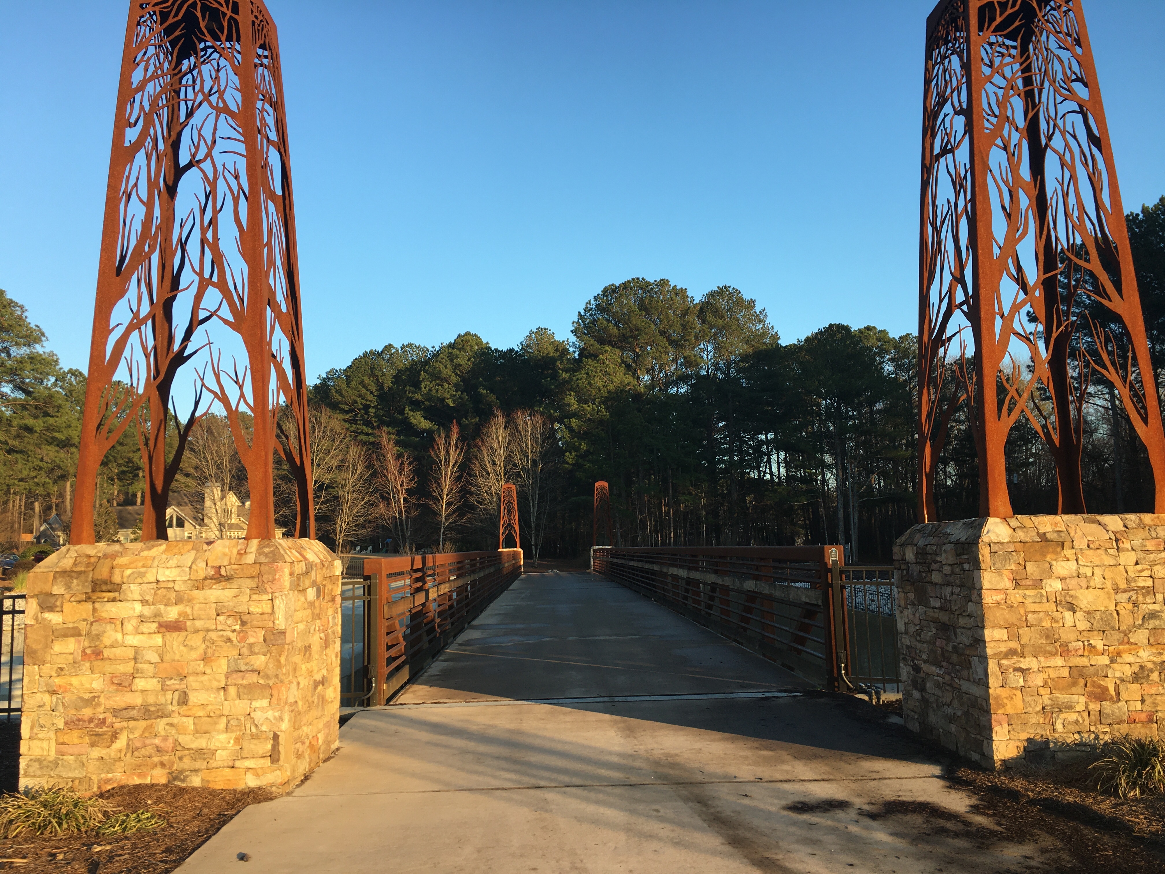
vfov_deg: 48.2
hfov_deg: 61.7
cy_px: 437
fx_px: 976
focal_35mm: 29
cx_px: 582
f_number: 2.2
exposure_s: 1/463
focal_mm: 4.15
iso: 25
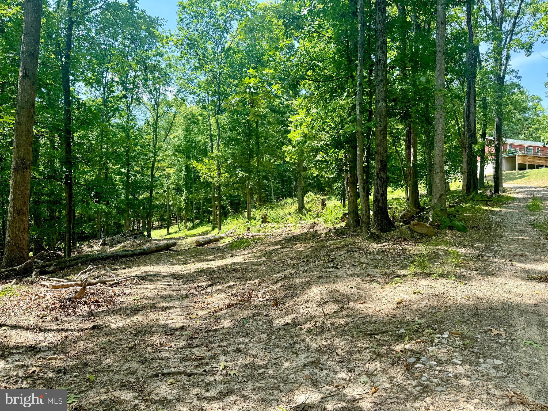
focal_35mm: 24
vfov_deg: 56.8
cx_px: 274
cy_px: 206
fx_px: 380
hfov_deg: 71.6
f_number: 1.78
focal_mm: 6.76
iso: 80
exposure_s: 1/782
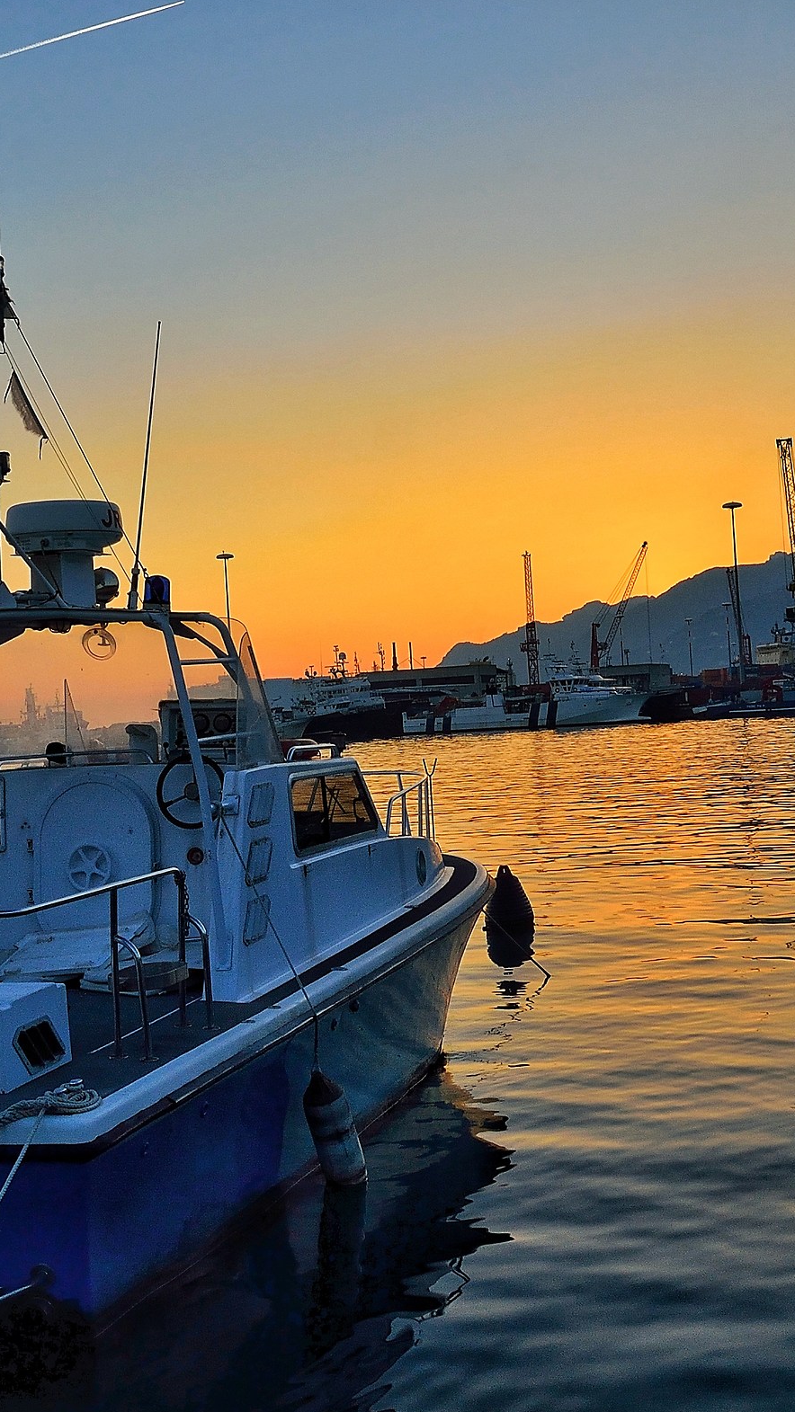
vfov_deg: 42.9
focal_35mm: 48
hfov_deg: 24.9
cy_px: 699
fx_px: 1798
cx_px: 387
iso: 220
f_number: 11
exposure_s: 1/40
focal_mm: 20
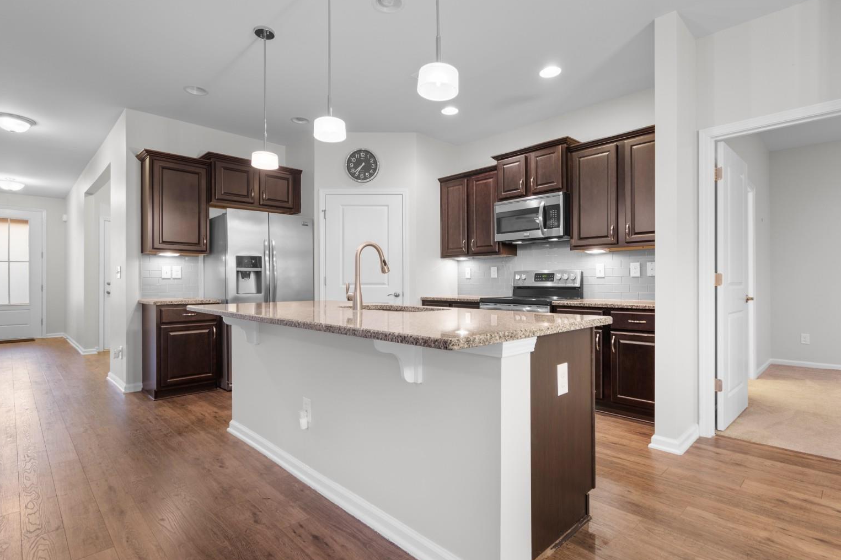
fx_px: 397
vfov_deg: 70.4
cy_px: 281
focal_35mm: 17
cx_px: 422
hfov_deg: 93.3
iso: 100
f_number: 4.8
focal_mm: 11
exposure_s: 5
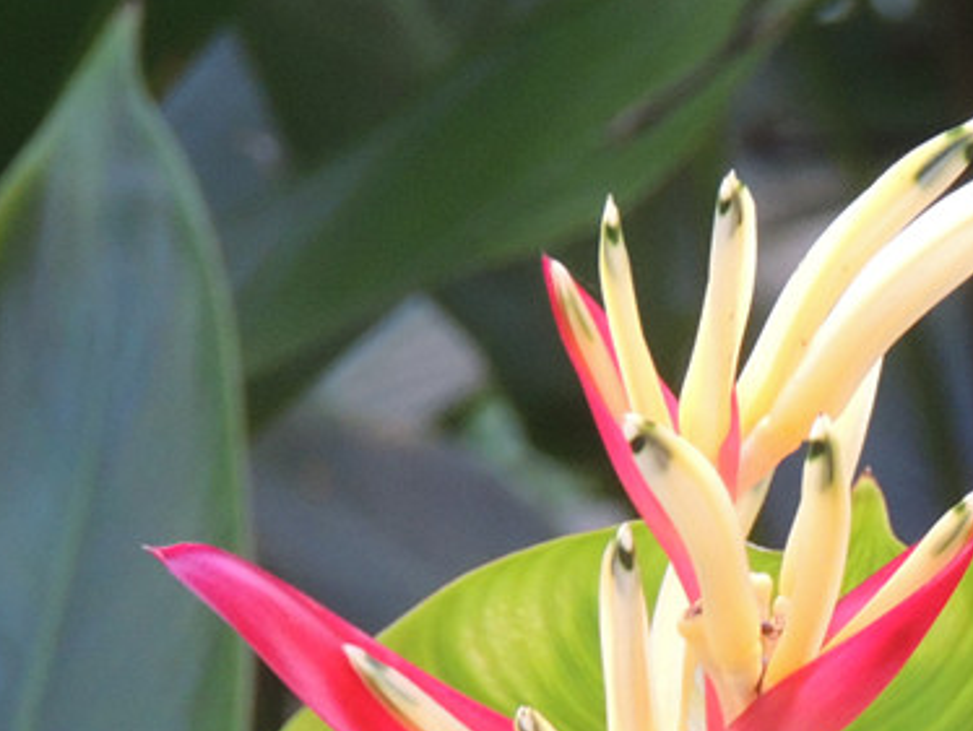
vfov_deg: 2.3
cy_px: 627
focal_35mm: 641
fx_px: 18029
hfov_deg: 3.1
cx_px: 986
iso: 800
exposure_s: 1/20
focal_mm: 53.5
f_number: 4.8
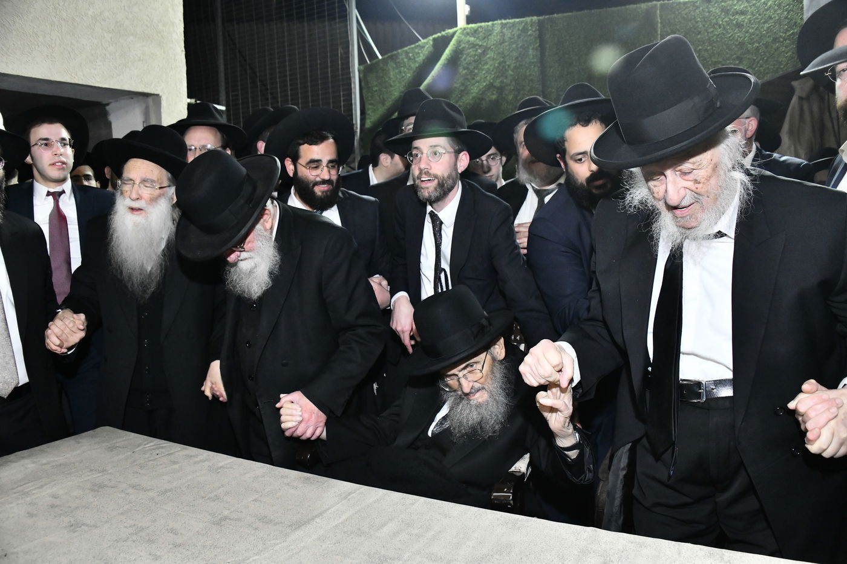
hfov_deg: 65.5
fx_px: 659
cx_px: 424
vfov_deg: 46.4
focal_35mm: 28
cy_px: 282
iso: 2500
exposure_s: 1/320
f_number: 5.6
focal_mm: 28
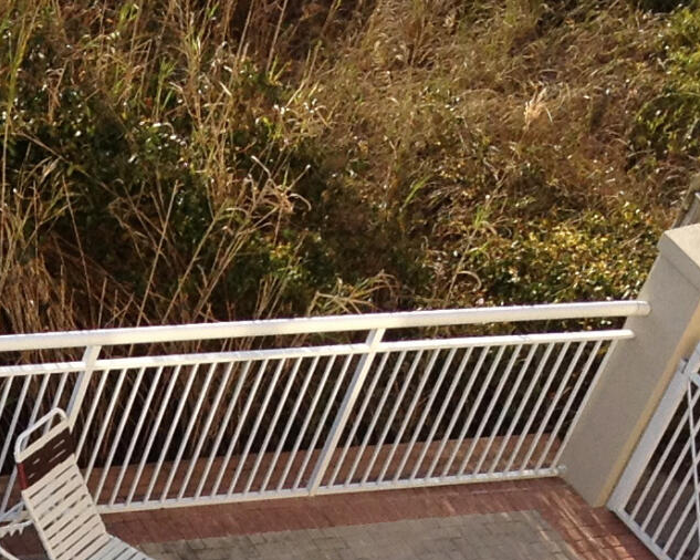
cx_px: -253
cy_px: 1165
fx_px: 3355
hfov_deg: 11.5
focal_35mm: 162
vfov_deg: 8.9
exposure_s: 1/778
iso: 50
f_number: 2.4
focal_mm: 4.28
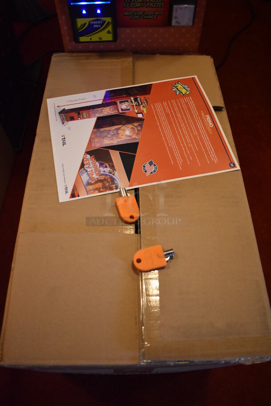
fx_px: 304
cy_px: 203
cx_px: 136
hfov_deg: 48.0
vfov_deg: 67.3
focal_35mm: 27
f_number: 3.5
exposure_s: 1/125
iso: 2000
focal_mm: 18
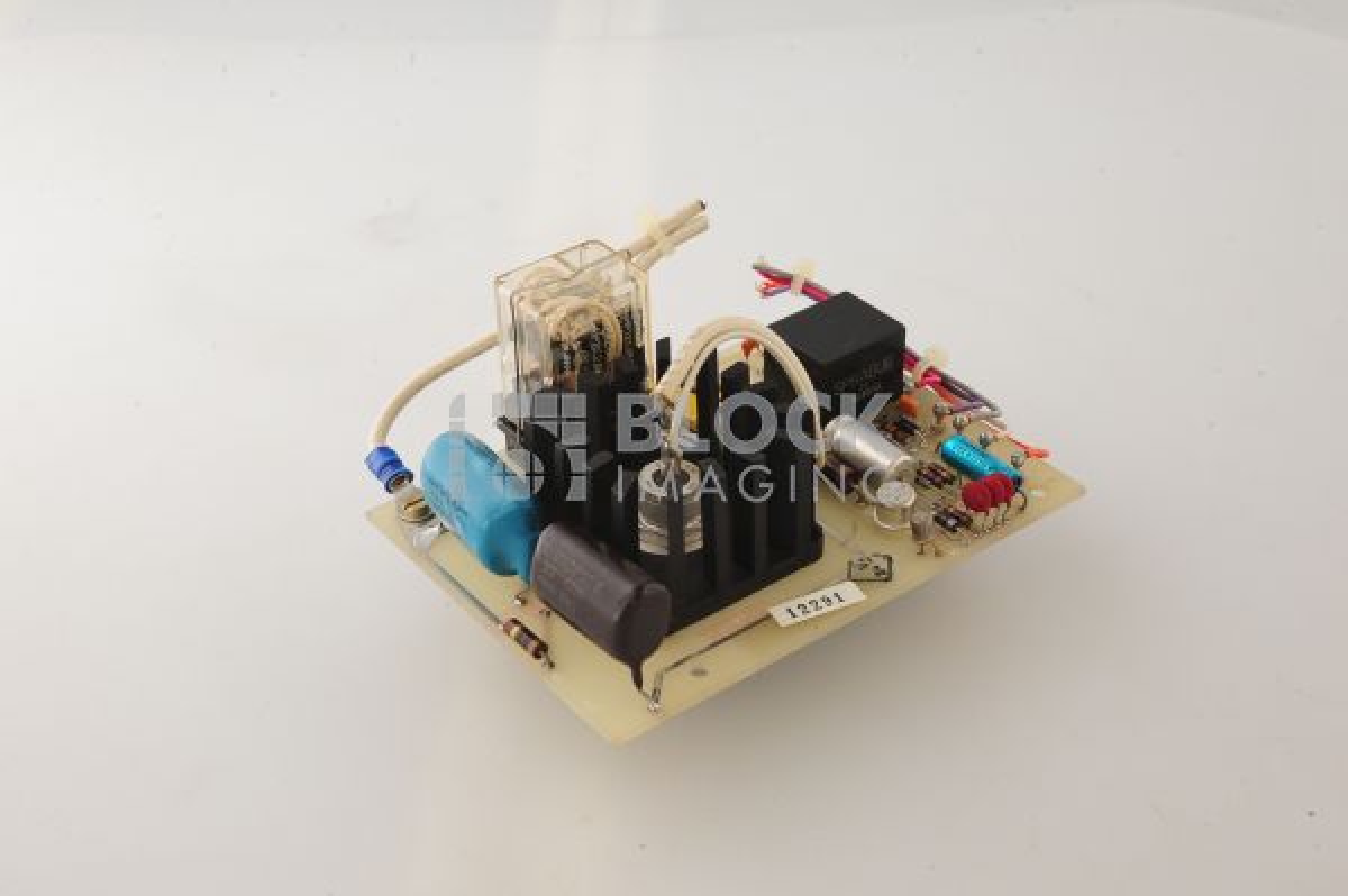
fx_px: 1871
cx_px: 674
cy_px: 448
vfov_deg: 26.9
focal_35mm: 50
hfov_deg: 39.6
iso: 1600
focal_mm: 50
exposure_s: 1/125
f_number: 14
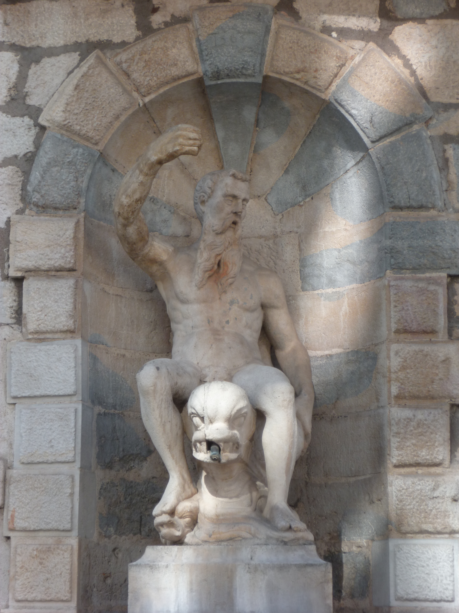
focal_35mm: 88
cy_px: 306
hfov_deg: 16.8
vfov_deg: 22.3
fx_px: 1556
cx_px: 230
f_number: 5.1
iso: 80
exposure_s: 1/100
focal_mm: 15.7
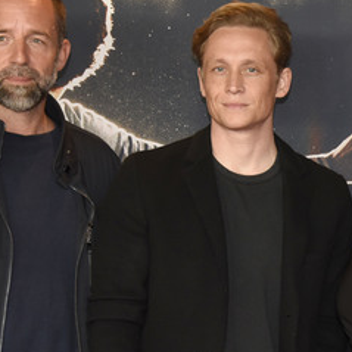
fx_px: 920
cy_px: 171
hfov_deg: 21.6
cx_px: 195
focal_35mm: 80
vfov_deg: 21.7
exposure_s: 1/125
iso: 2000
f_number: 6.3
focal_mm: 50
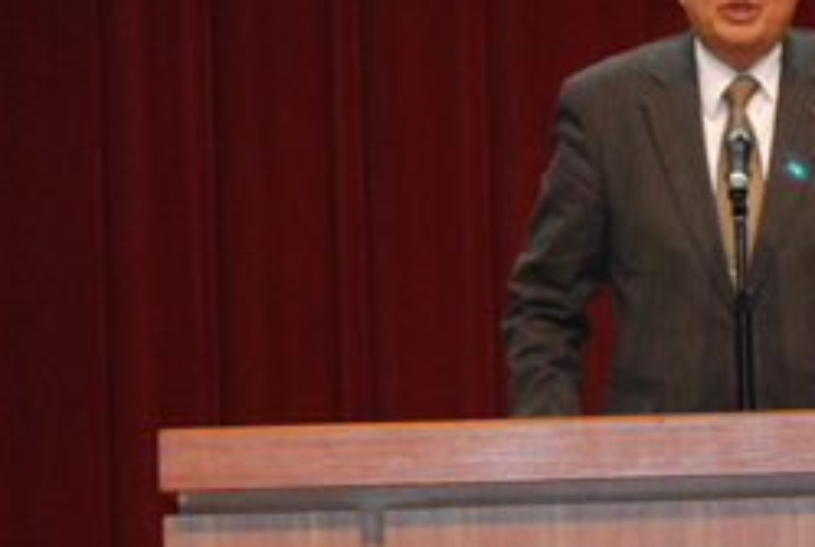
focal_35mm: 361
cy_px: 387
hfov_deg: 5.7
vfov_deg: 3.8
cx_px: 756
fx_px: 8187
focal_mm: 100
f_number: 5.6
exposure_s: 1/60
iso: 1600
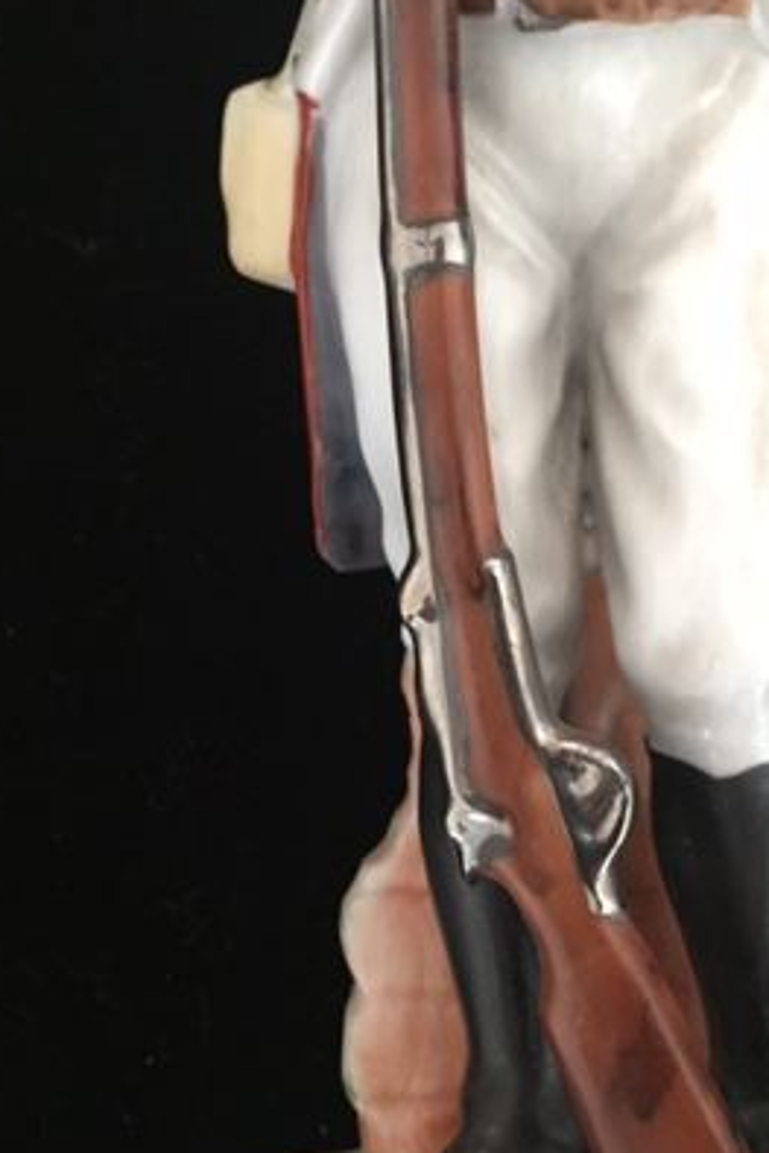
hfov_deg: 27.4
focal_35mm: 49
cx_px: 518
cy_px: 530
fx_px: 1569
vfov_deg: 40.3
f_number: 2.2
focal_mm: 4.15
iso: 250
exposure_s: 1/30
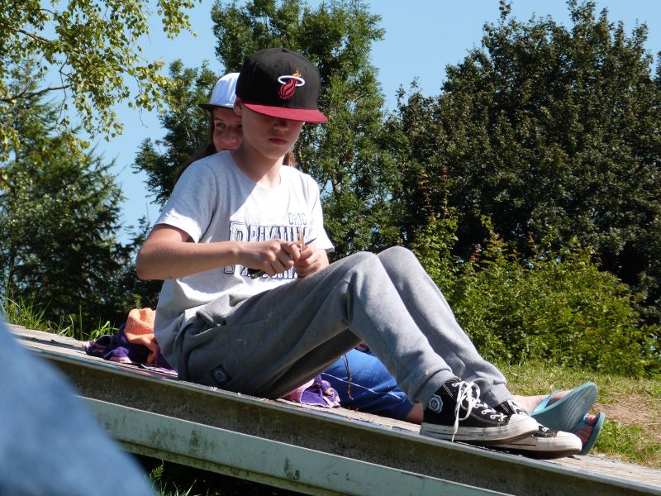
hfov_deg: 11.4
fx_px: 3323
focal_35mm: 174
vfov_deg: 8.5
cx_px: 330
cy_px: 248
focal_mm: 31.3
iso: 100
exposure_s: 1/320
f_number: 5.6
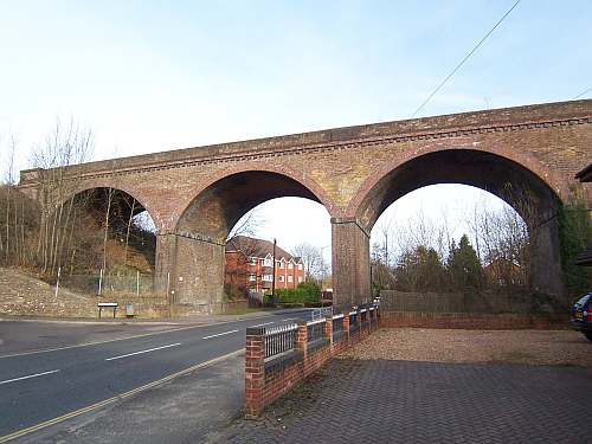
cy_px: 222
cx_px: 296
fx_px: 393
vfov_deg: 58.9
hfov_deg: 73.9
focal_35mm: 23
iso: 64
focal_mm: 3.8
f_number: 2.8
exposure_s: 1/320
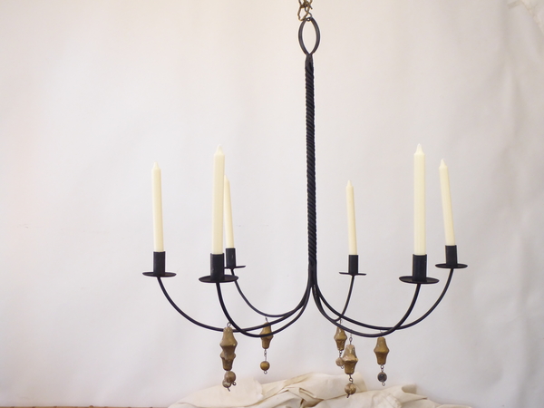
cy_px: 204
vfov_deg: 24.4
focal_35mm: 60
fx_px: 943
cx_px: 272
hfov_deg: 32.2
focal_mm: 10.3
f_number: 4.2
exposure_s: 1/40
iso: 400
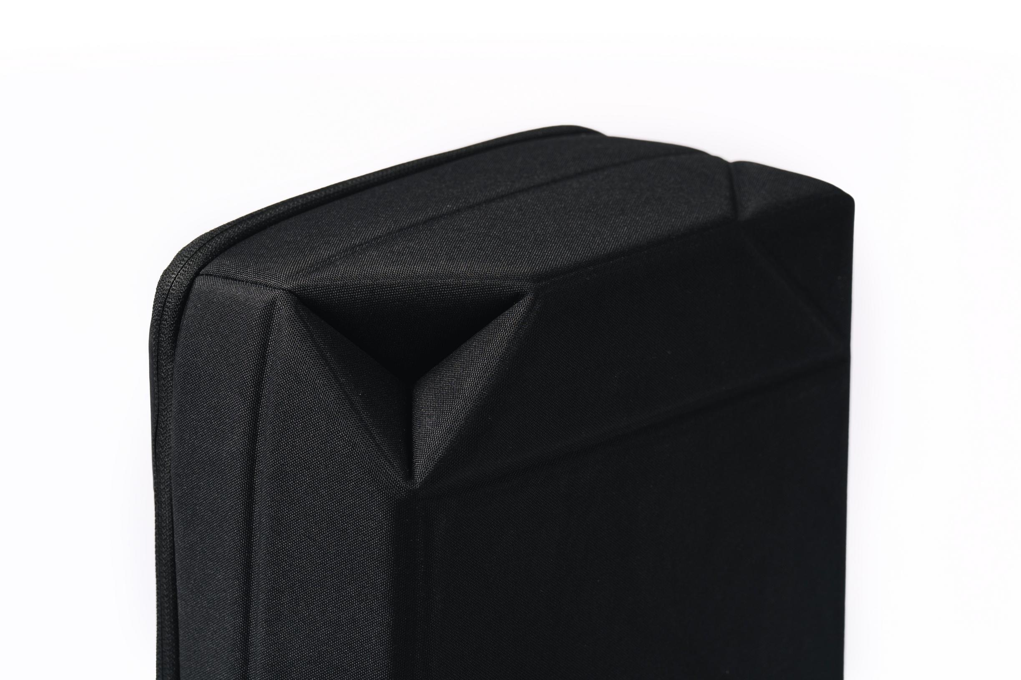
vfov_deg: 6.9
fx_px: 5671
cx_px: 510
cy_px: 340
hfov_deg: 10.3
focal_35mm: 200
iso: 200
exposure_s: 1/200
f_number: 8
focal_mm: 200
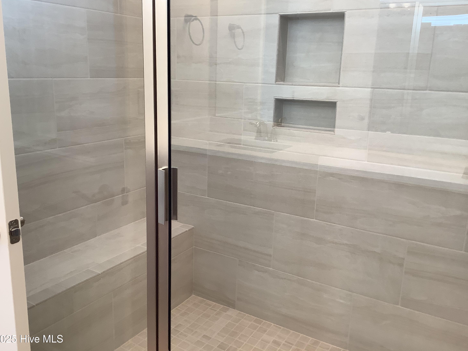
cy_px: 174
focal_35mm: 32
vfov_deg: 44.2
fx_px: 433
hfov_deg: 56.8
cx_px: 227
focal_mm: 3.3
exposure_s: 1/60
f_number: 2.4
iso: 80
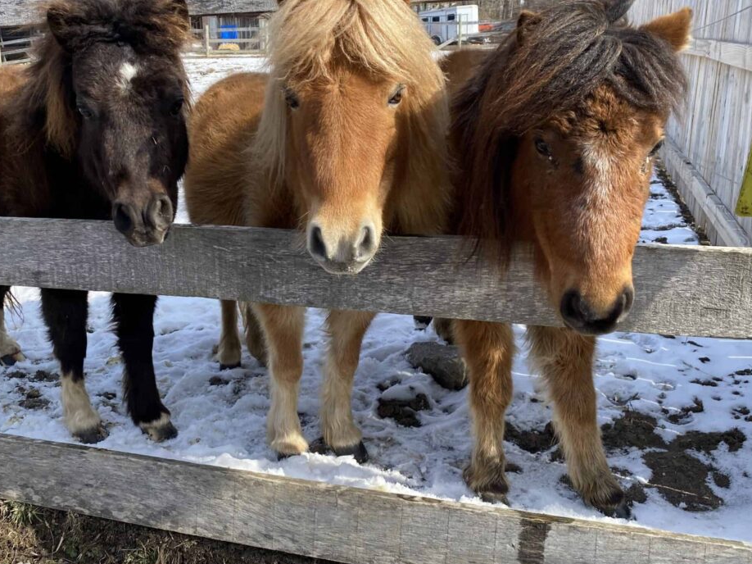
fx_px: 738
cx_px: 311
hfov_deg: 53.7
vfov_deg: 41.7
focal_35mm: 34
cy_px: 237
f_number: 1.8
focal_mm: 4.25
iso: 32
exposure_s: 1/1103
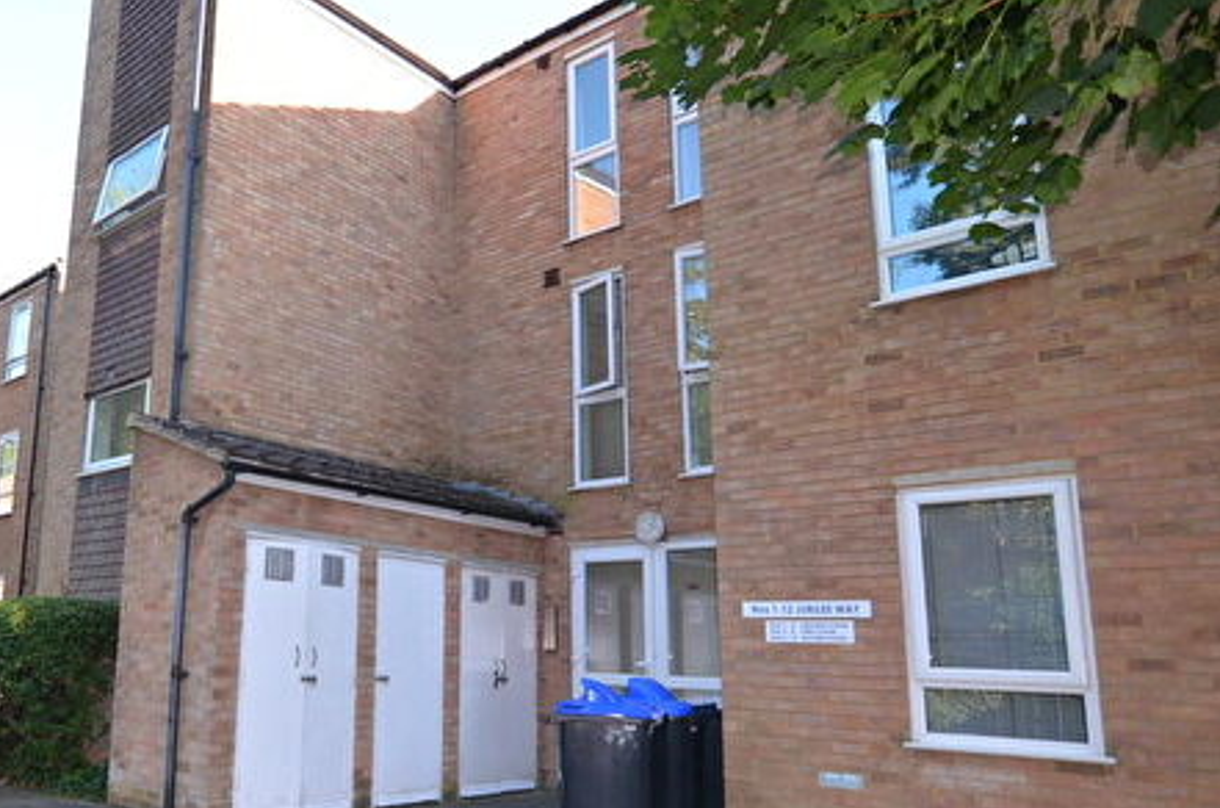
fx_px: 926
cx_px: 340
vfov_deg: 46.9
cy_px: 477
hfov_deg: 63.7
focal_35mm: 27
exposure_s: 1/200
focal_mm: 11.5
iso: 100
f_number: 3.2
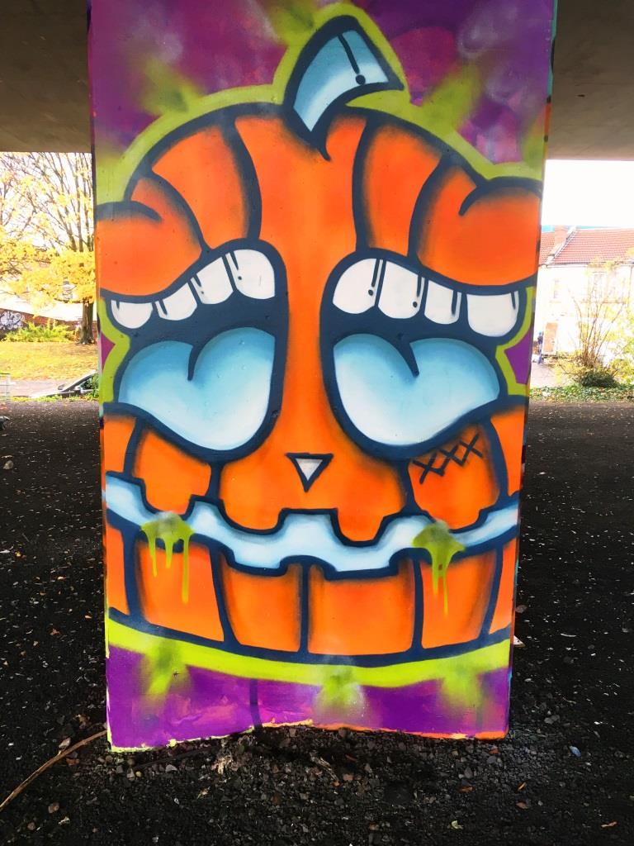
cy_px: 423
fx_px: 708
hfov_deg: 48.2
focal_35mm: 29
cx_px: 317
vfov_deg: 61.7
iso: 32
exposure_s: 1/33
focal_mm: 4.15
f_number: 2.2
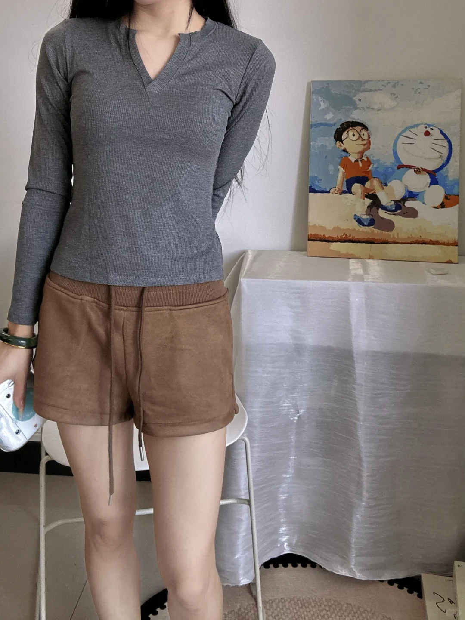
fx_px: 412
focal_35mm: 23
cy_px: 310
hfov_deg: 58.9
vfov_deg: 73.9
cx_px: 232
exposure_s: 1/60
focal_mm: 2.69
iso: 100
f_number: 1.9
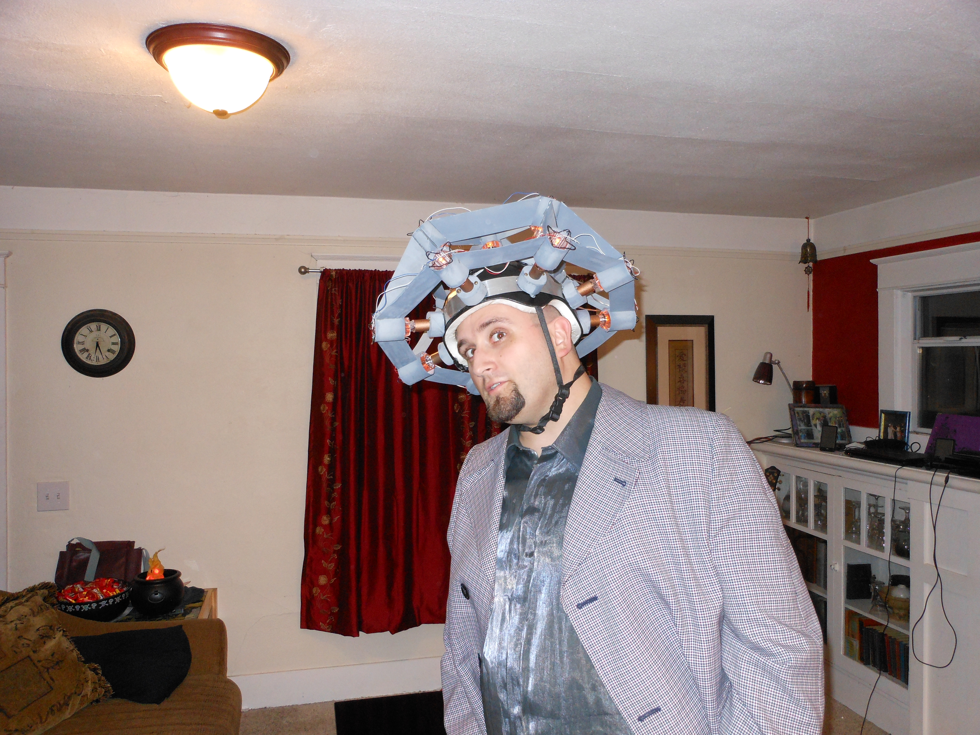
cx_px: 490
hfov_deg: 63.4
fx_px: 793
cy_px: 368
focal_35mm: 28
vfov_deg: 49.7
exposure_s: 1/25
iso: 250
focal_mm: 5
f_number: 3.7
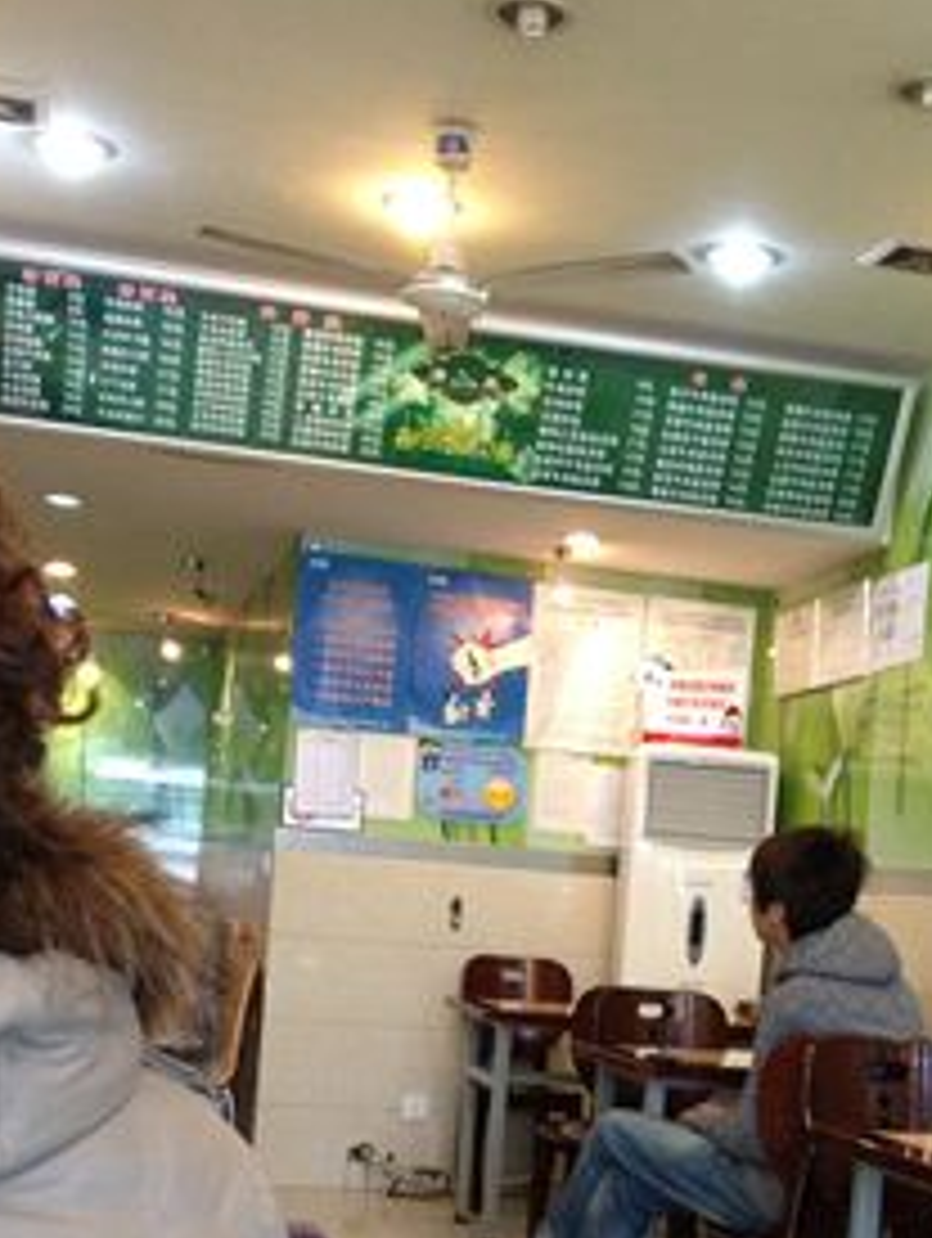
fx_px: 2185
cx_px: 545
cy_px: 995
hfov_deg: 24.1
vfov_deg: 30.8
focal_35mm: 61
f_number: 2.4
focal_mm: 4.28
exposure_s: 1/20
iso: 250
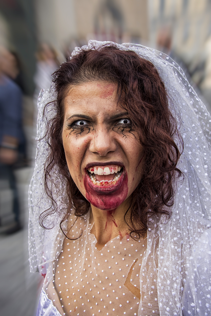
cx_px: 106
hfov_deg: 23.8
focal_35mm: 57
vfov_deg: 35.1
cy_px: 158
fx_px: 501
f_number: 4.8
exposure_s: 1/200
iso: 140
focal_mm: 38
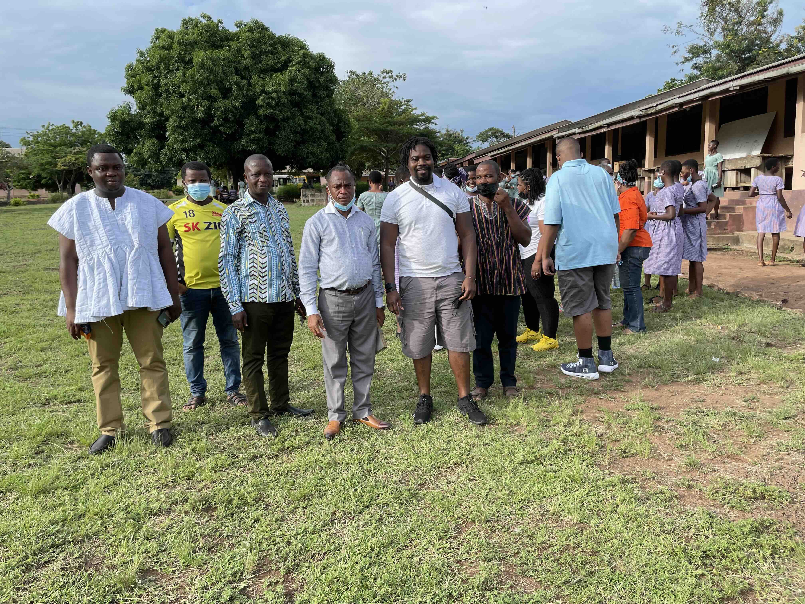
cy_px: 302
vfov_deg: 53.1
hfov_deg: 67.3
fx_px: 605
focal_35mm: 26
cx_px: 402
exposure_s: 1/1125
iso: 32
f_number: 1.6
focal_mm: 4.2
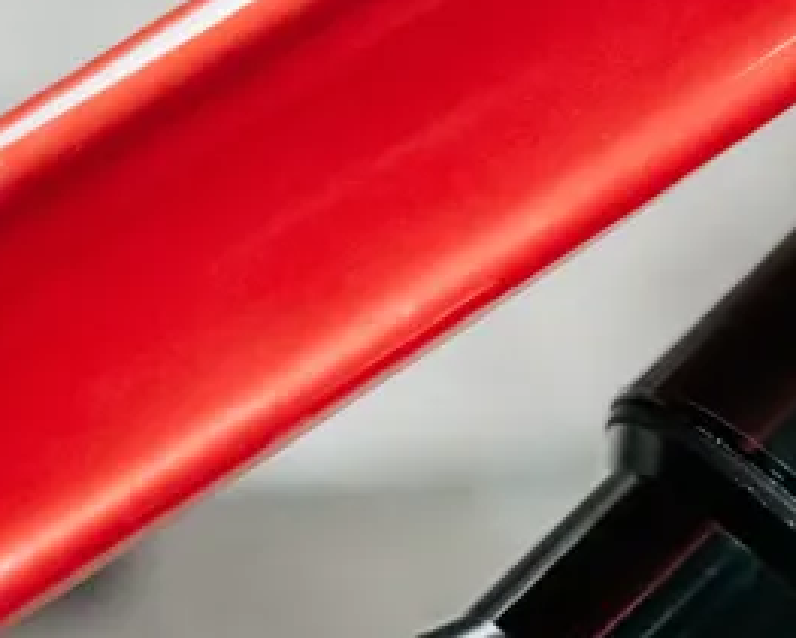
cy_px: 916
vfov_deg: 8.2
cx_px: 844
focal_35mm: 187
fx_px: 4400
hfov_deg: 10.2
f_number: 2.8
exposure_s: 1/125
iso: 1600
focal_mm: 43.6
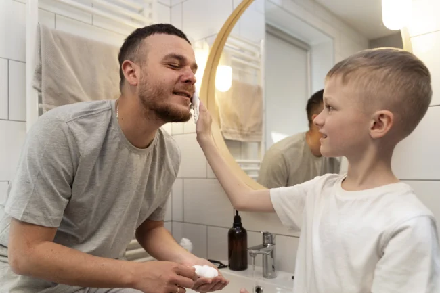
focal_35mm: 28
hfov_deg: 65.5
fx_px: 342
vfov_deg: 46.4
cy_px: 146
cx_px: 220
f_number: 3.5
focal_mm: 28
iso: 1250
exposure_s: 1/320
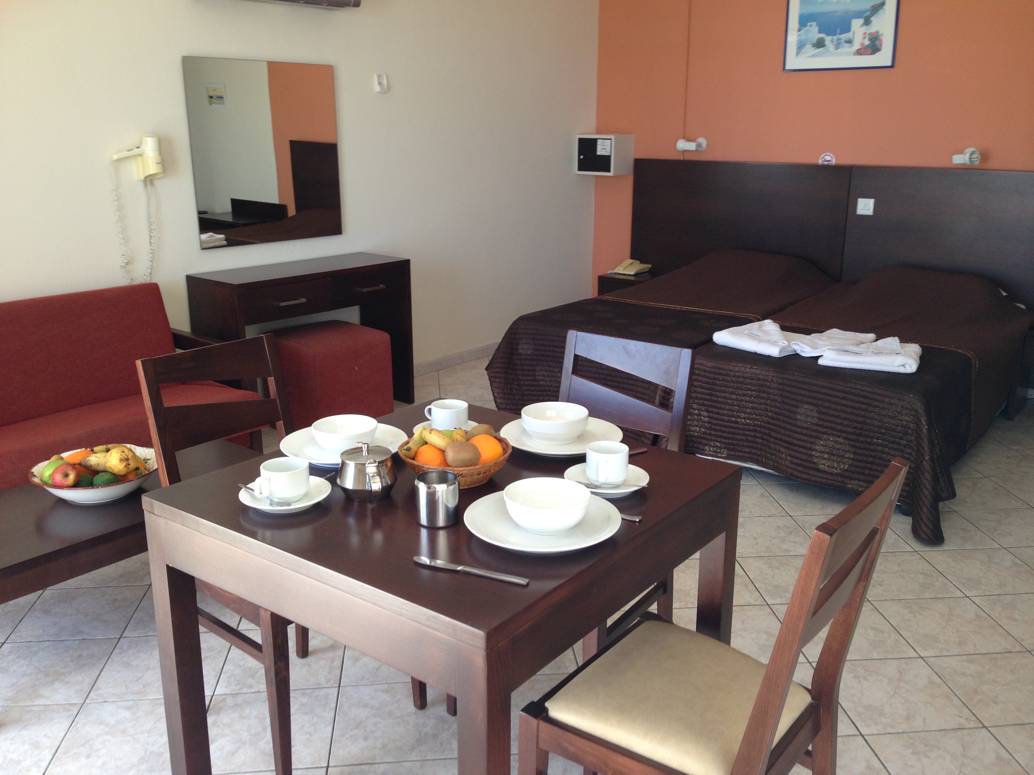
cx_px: 517
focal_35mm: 33
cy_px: 388
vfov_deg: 42.9
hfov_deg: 55.4
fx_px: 986
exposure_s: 1/60
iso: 50
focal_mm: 4.12
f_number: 2.4
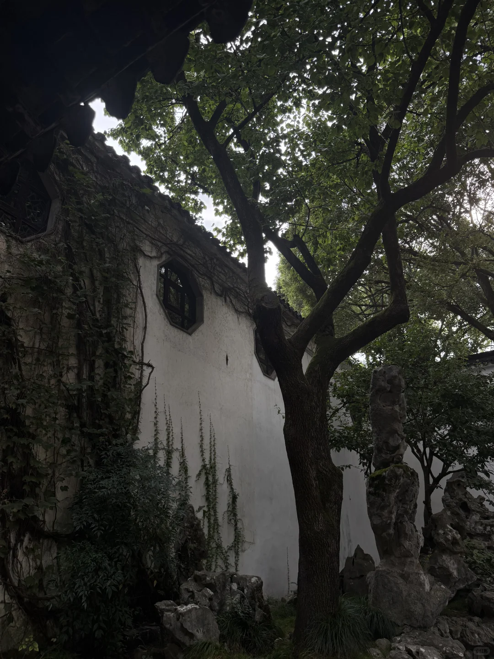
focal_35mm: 24
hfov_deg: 56.8
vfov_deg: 71.6
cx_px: 247
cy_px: 330
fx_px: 457
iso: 100
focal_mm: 6.76
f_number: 1.78
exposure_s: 1/276
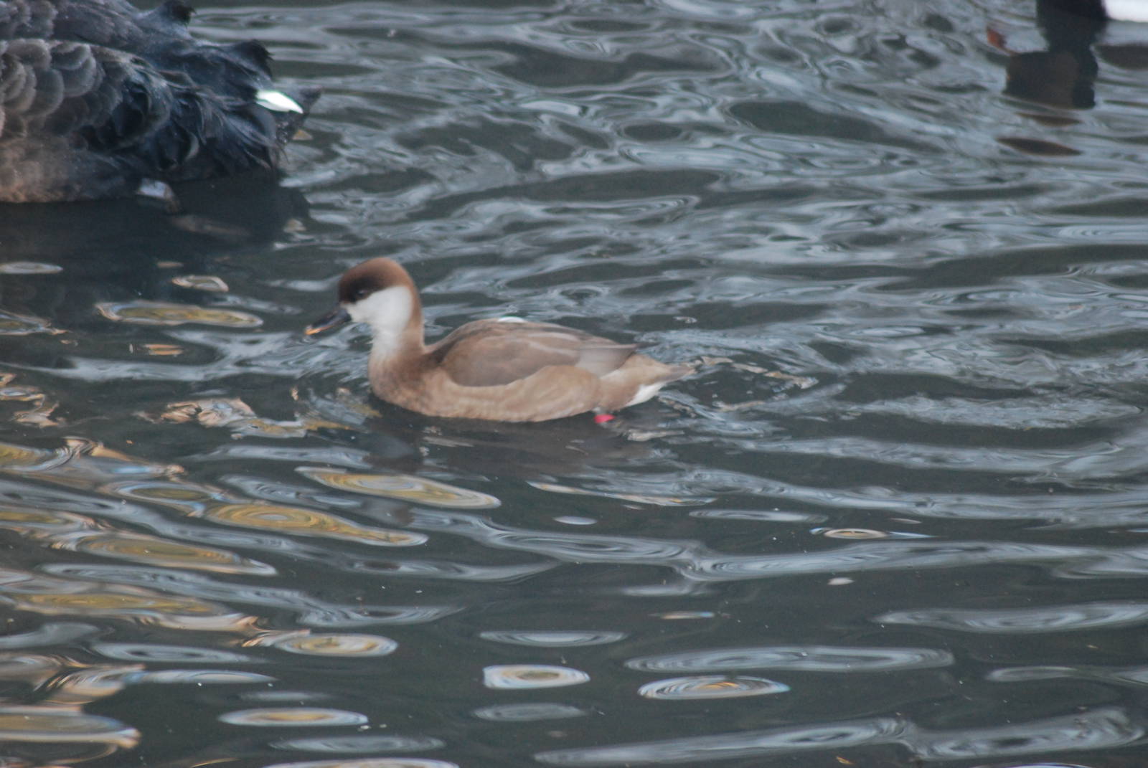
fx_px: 14367
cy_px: 384
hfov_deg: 4.6
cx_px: 574
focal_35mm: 450
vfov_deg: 3.1
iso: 800
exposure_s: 1/60
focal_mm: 300
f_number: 5.6
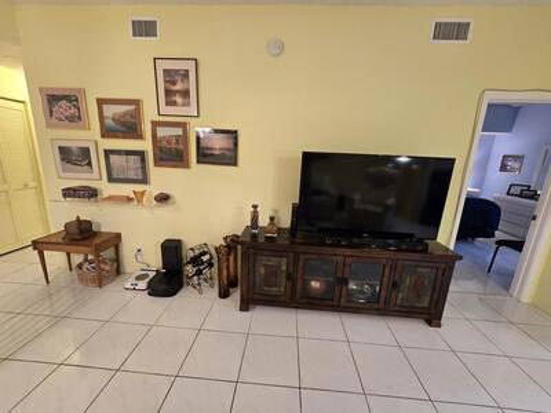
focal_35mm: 13
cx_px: 276
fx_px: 207
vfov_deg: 89.9
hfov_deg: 106.2
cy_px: 206
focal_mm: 2.2
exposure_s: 1/60
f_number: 2.2
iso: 400
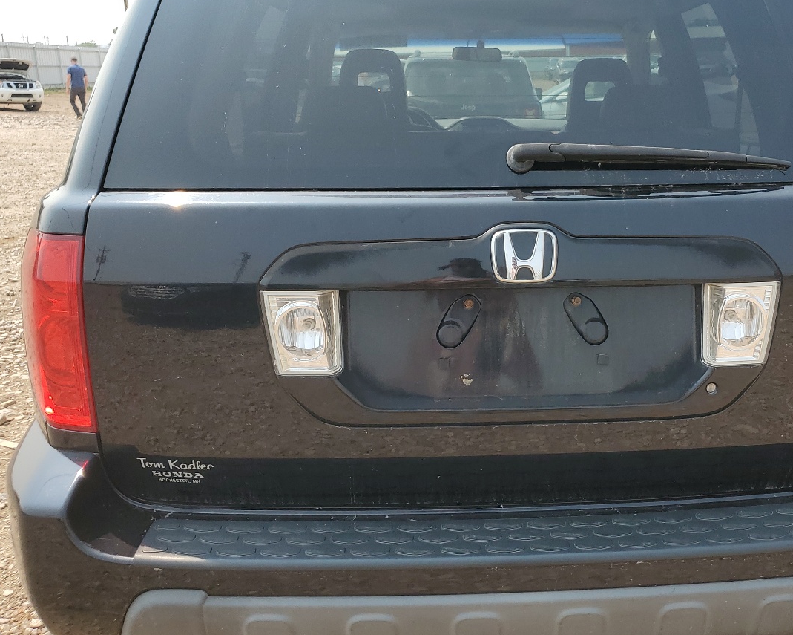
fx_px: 892
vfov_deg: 39.1
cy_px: 292
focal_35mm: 38
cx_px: 525
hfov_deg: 47.2
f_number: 1.5
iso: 50
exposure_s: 1/2000
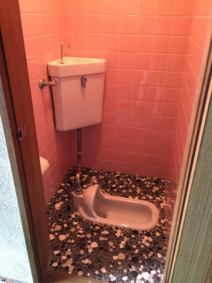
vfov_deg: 61.7
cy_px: 142
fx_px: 237
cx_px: 106
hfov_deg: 48.2
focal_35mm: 29
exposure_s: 1/30
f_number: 2.2
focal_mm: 4.15
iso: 250
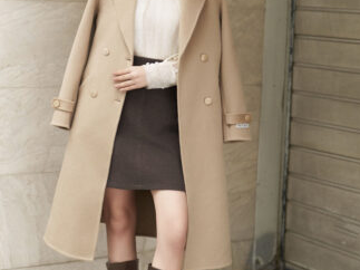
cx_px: 125
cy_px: 96
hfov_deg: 18.9
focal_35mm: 104
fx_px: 1081
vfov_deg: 14.2
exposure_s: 1/125
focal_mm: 50
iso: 800
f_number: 1.4
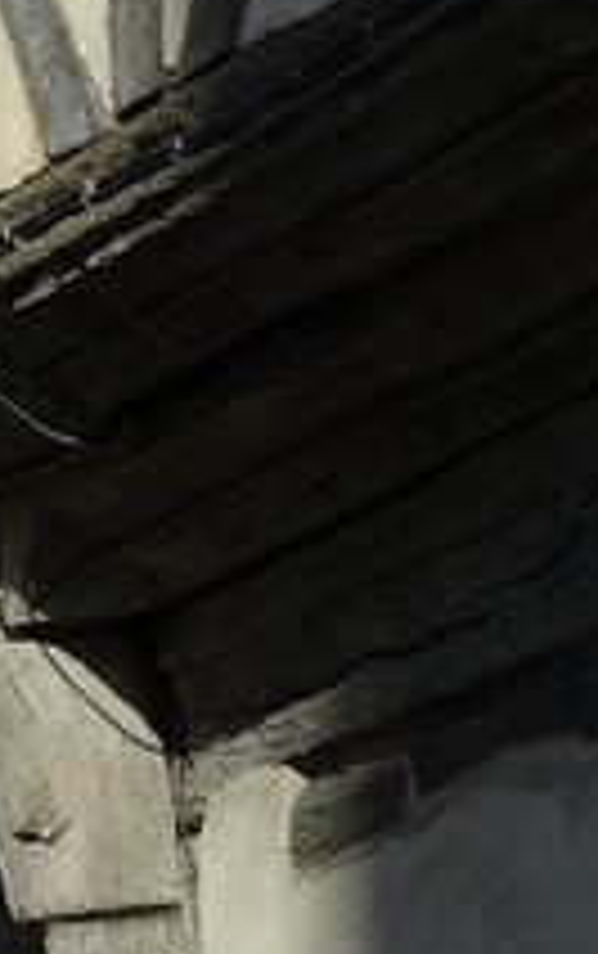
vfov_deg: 4.9
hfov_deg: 3.0
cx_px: -1513
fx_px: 10974
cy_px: -428
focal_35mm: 422
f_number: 13
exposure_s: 1/200
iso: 200
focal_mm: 55
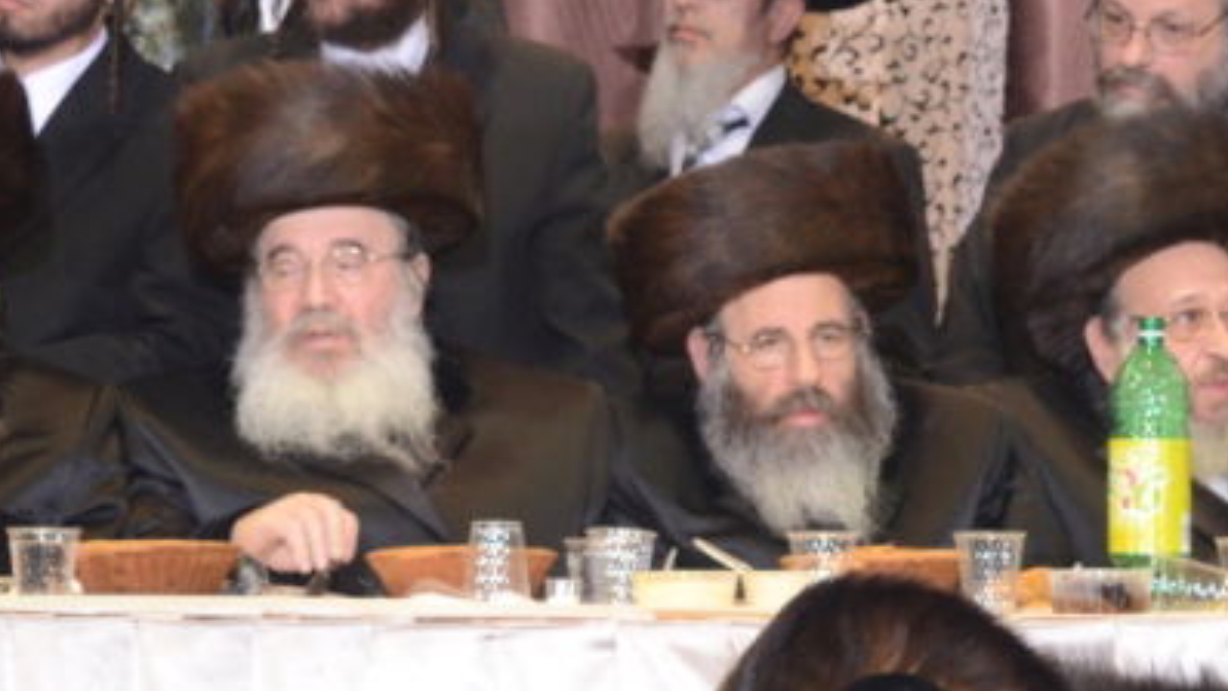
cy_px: 296
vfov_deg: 3.8
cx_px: 1151
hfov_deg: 6.7
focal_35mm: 323
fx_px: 10519
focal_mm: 80
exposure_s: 1/125
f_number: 5
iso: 1250
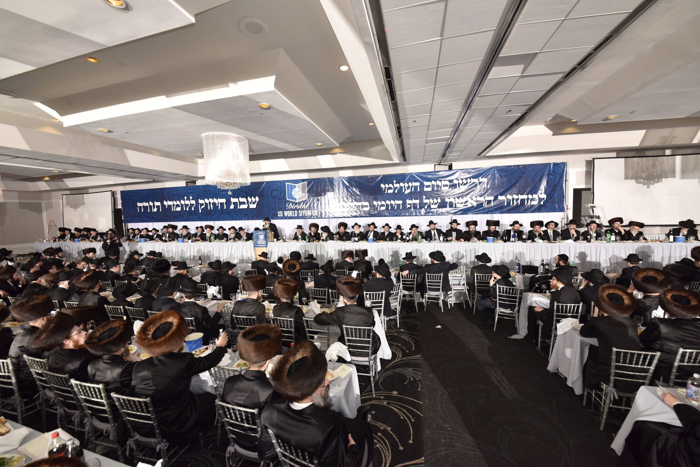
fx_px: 272
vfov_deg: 81.2
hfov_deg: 104.2
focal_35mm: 14
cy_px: 234
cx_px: 350
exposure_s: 1/125
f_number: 7.1
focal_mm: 14
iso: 800
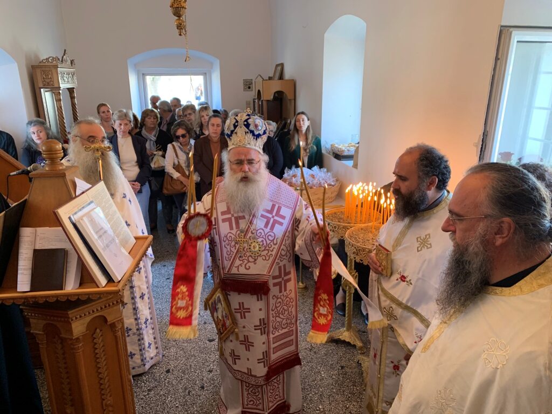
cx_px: 276
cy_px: 207
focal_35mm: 26
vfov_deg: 53.1
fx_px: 415
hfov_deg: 67.3
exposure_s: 1/50
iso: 160
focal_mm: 4.25
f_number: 1.8
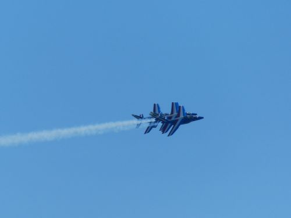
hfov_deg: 2.1
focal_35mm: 938
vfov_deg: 1.6
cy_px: 109
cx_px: 146
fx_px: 7885
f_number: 4
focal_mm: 108
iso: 100
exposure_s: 1/1600
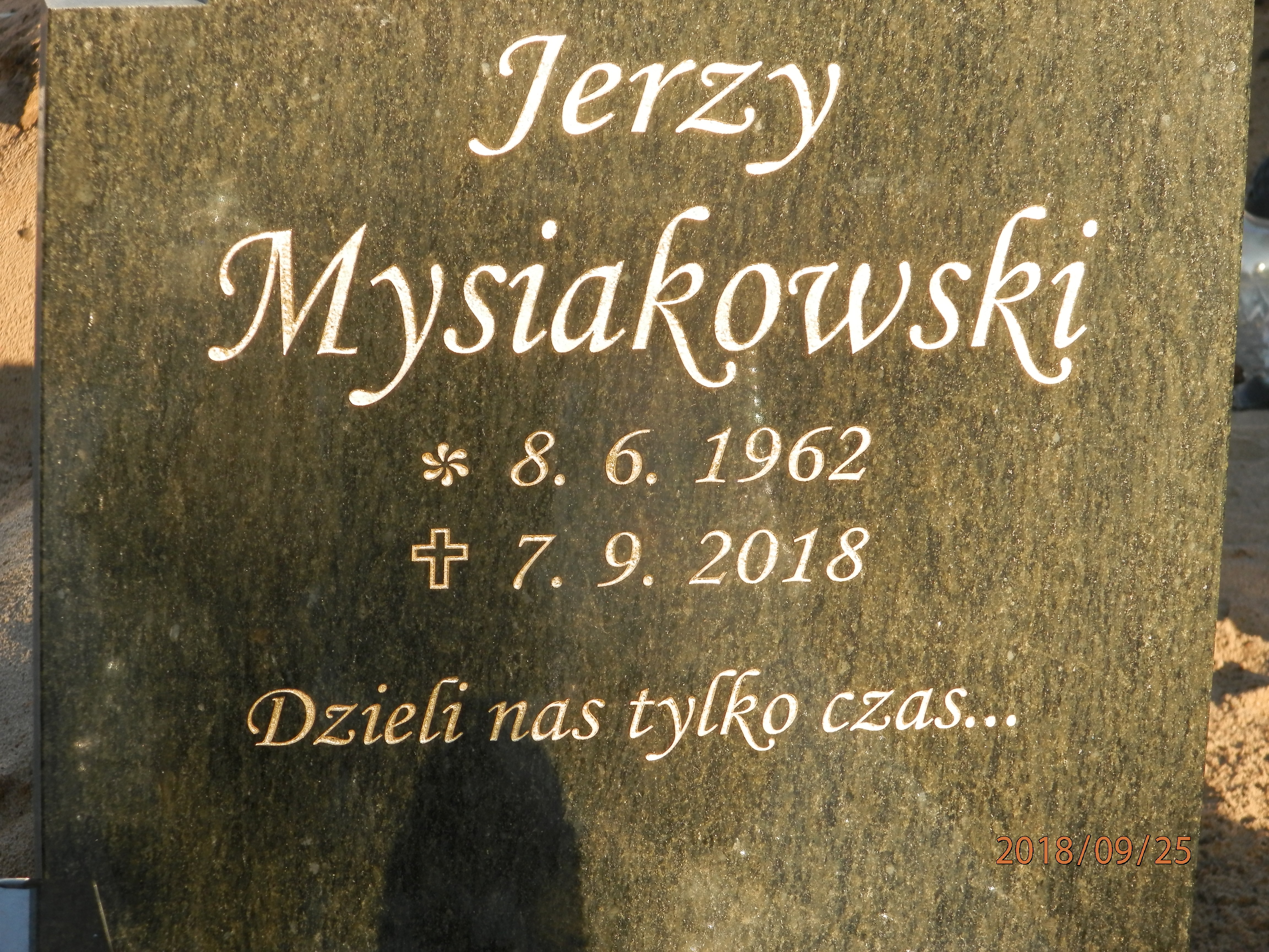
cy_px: 476
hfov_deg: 14.9
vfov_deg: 11.2
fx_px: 4839
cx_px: 634
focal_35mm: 132
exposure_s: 1/160
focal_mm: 23.6
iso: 125
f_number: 4.7
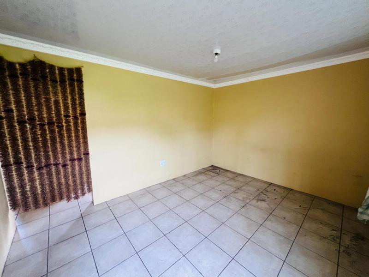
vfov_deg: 89.9
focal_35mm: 13
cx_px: 184
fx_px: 139
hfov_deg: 106.2
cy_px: 138
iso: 200
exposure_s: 1/99
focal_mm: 1.57
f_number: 1.8
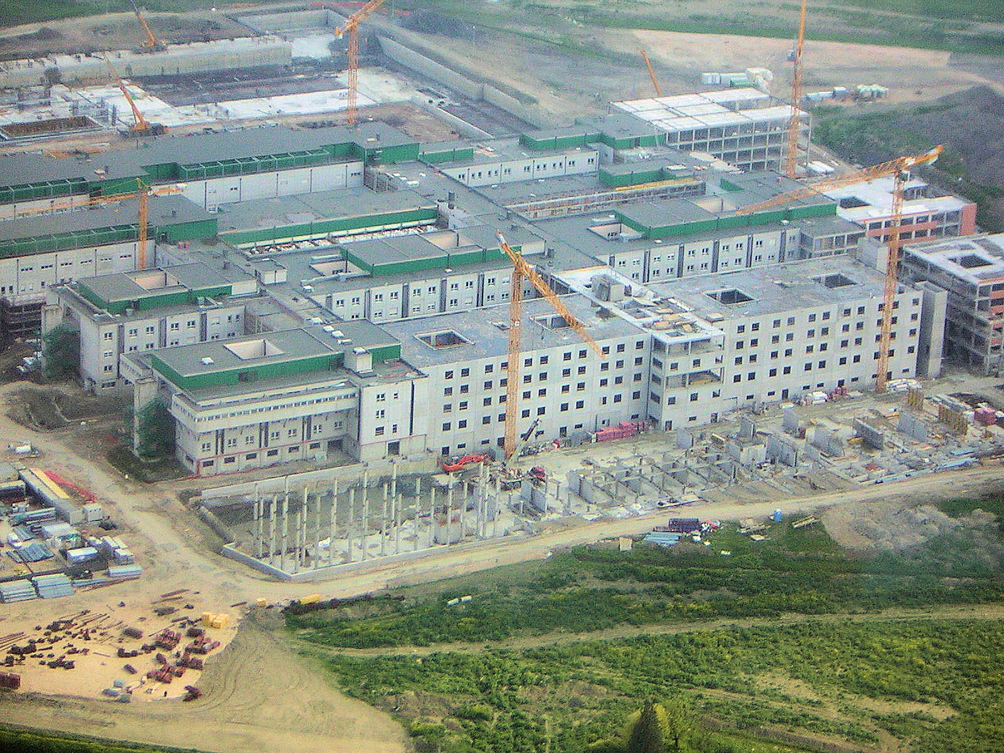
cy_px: 376
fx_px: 3132
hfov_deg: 18.2
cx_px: 502
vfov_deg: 13.7
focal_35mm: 108
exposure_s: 1/130
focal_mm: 14.1
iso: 50
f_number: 4.7
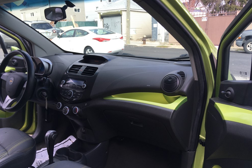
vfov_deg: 42.2
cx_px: 123
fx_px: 217
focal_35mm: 31
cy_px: 94
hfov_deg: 60.3
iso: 25
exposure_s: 1/156
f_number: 2.2
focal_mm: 4.15
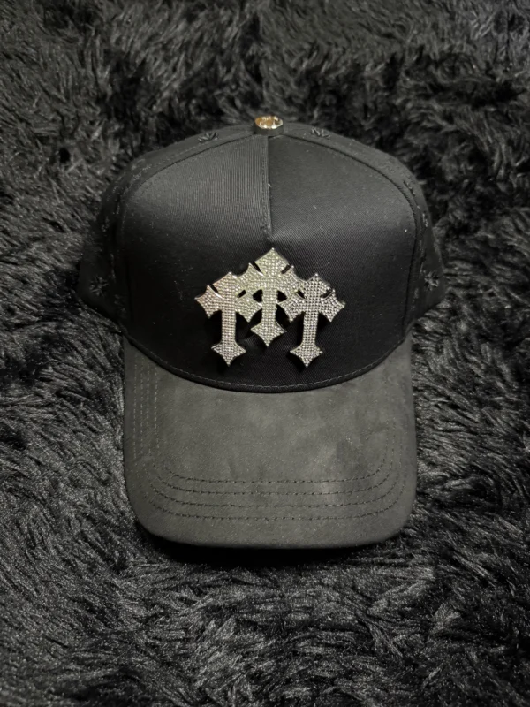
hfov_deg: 56.8
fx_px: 490
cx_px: 265
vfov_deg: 71.6
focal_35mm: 24
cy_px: 354
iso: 1600
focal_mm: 6.76
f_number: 1.78
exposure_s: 1/24
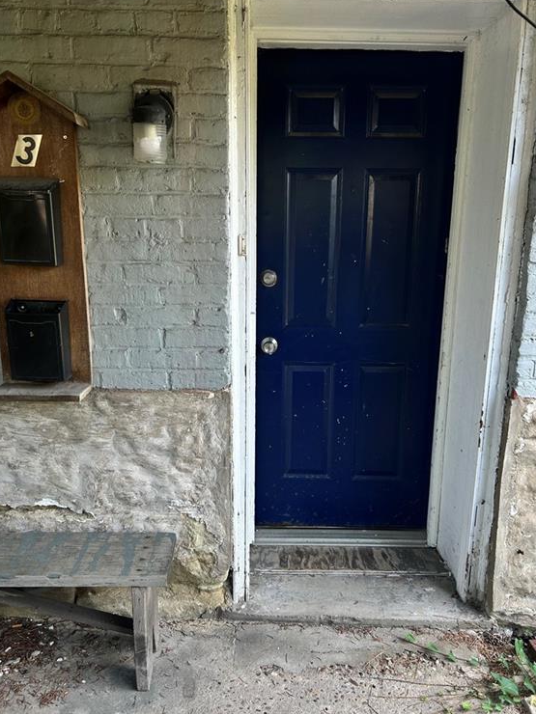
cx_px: 273
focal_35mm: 27
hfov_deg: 51.4
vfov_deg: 65.3
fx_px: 557
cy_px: 360
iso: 40
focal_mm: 5.7
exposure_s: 1/154
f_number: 1.5
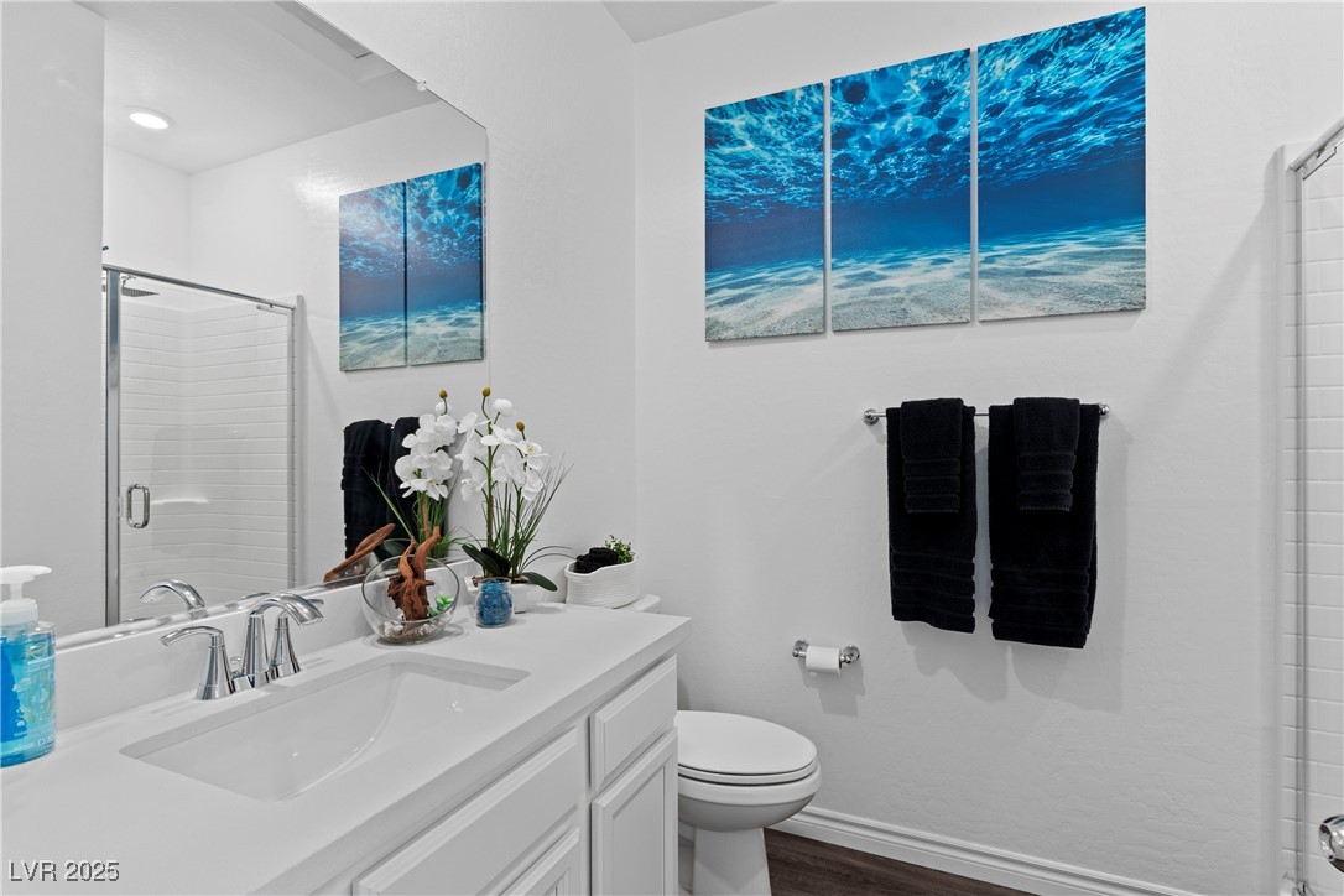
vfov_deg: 70.4
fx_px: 635
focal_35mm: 17
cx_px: 672
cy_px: 448
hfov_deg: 93.3
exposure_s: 1.3
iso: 320
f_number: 8
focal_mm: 17
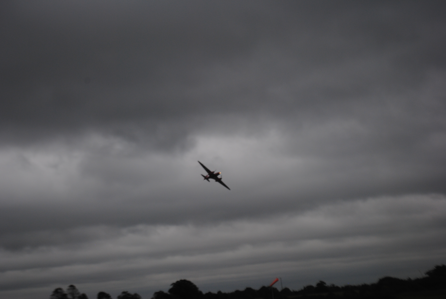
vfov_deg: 17.5
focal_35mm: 78
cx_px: 223
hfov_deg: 26.0
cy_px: 150
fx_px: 967
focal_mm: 52
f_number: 5.6
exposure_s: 1/640
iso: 200
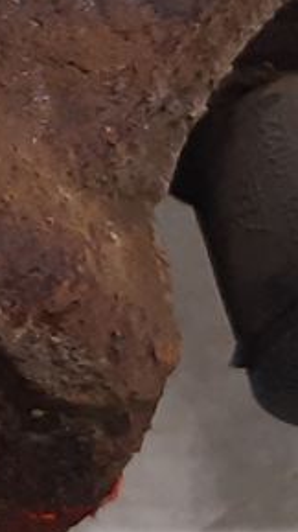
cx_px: -522
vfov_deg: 10.5
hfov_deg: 5.7
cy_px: -166
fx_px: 2831
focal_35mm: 201
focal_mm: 3.93
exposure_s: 1/50
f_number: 1.7
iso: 160
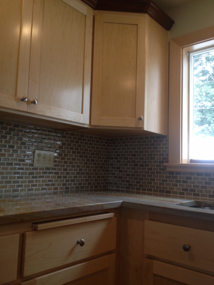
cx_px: 107
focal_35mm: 35
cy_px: 142
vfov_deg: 52.6
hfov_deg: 40.7
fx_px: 288
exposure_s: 1/43
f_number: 2.4
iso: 50
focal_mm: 4.28
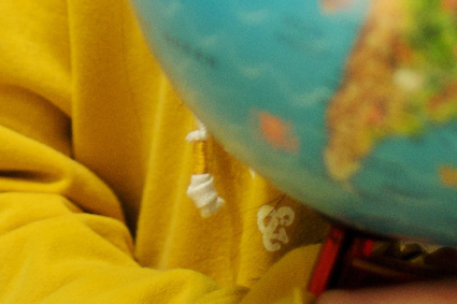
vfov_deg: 4.8
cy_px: -309
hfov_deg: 7.3
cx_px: 106
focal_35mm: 282
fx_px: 3578
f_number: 1.4
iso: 800
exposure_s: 1/320
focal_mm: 50
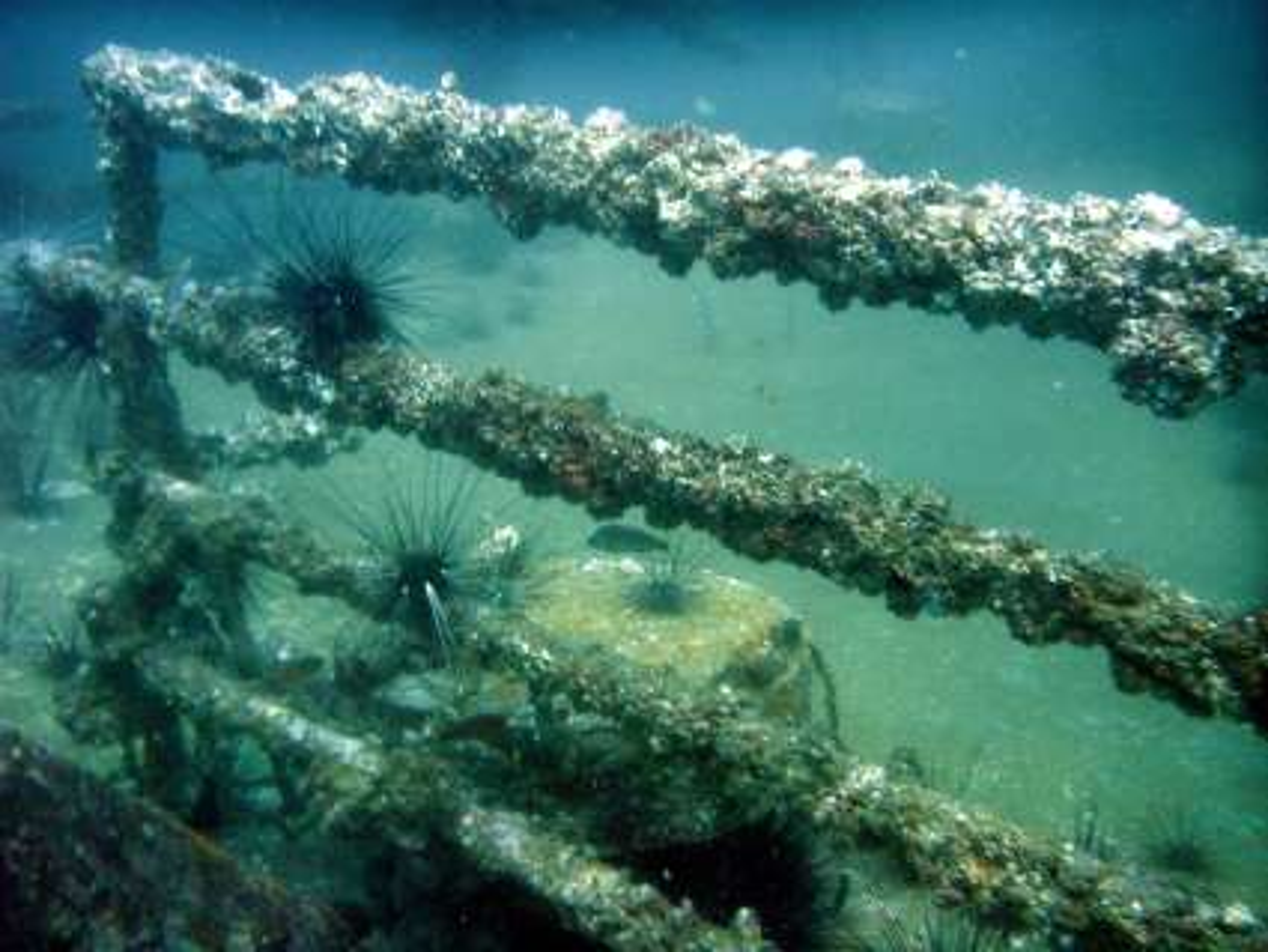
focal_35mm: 38
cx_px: 634
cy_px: 476
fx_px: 1392
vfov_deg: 37.7
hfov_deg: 49.0
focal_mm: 6
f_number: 2.8
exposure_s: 1/45
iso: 80
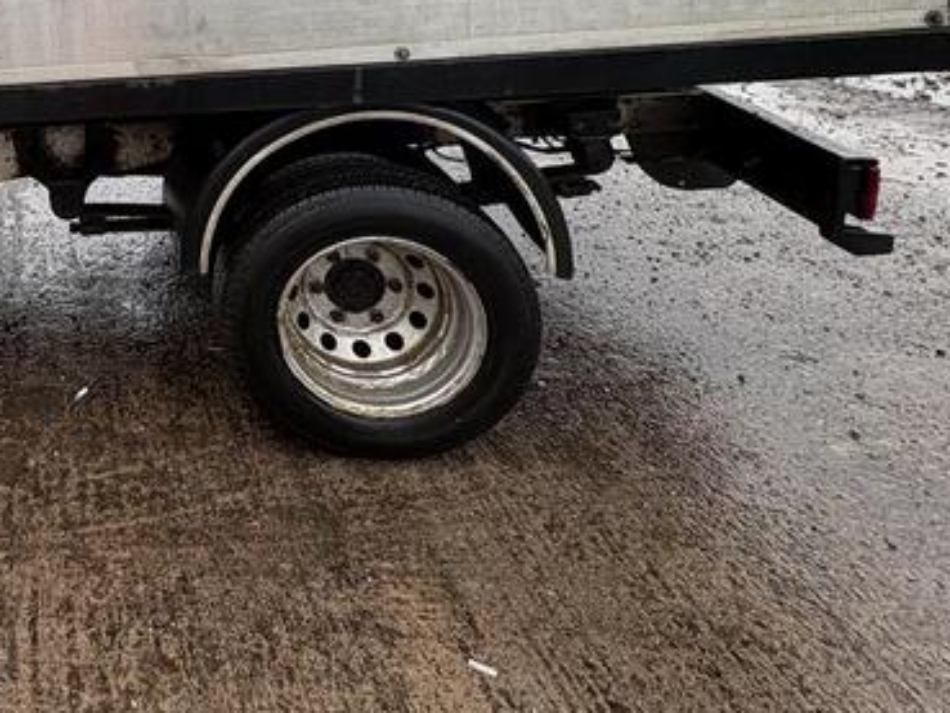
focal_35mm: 34
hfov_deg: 42.9
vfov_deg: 36.0
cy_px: -57
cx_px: -80
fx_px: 933
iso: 40
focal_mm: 2.22
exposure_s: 1/344
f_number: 2.2
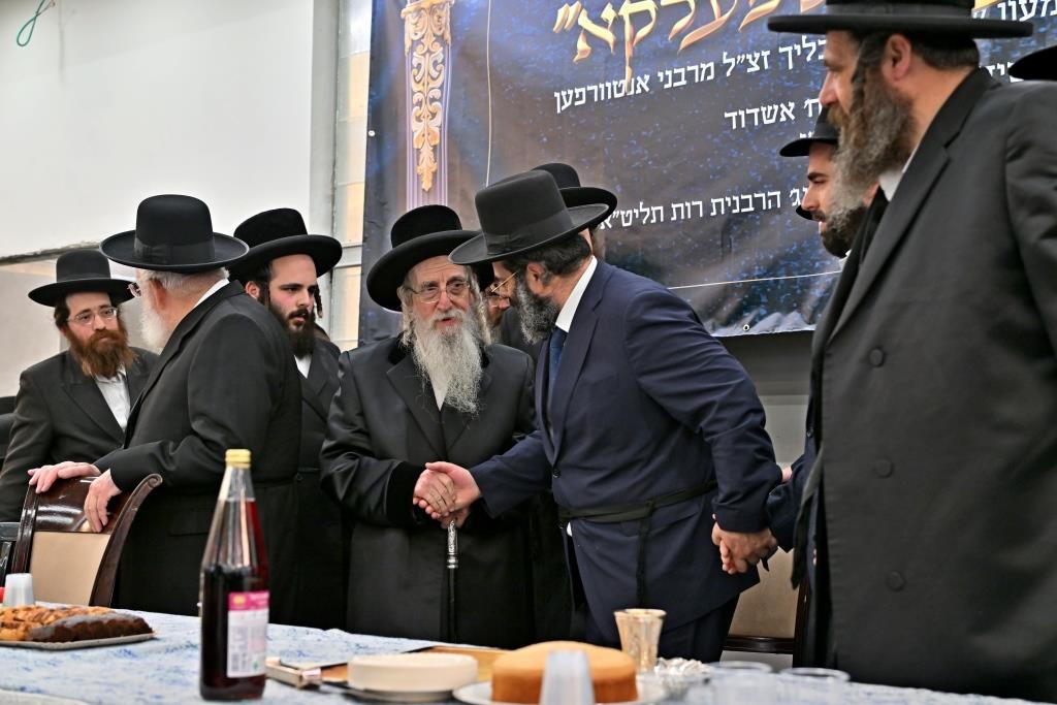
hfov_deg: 41.1
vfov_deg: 28.1
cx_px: 528
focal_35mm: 48
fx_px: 1409
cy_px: 352
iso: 400
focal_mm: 48
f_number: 4
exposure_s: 1/320
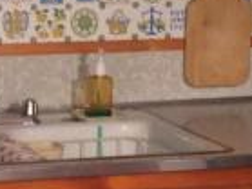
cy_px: 111
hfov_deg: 11.7
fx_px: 1215
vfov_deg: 8.9
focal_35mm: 167
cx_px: 4
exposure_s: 1/24
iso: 160
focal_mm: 4.15
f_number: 2.2
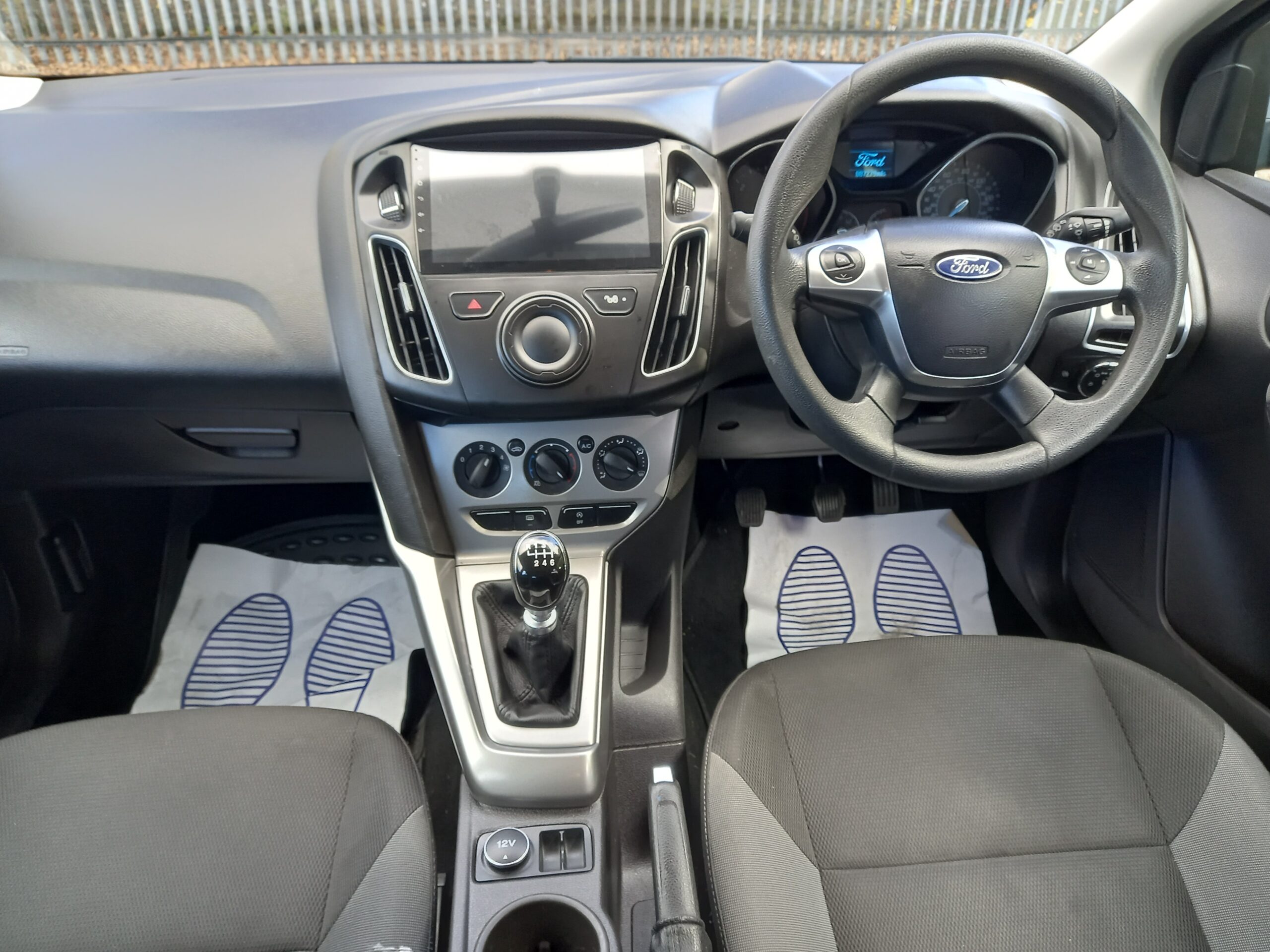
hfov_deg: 69.4
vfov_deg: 54.9
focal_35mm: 25
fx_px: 917
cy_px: 476
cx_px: 635
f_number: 2
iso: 200
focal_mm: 4.6
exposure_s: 1/60
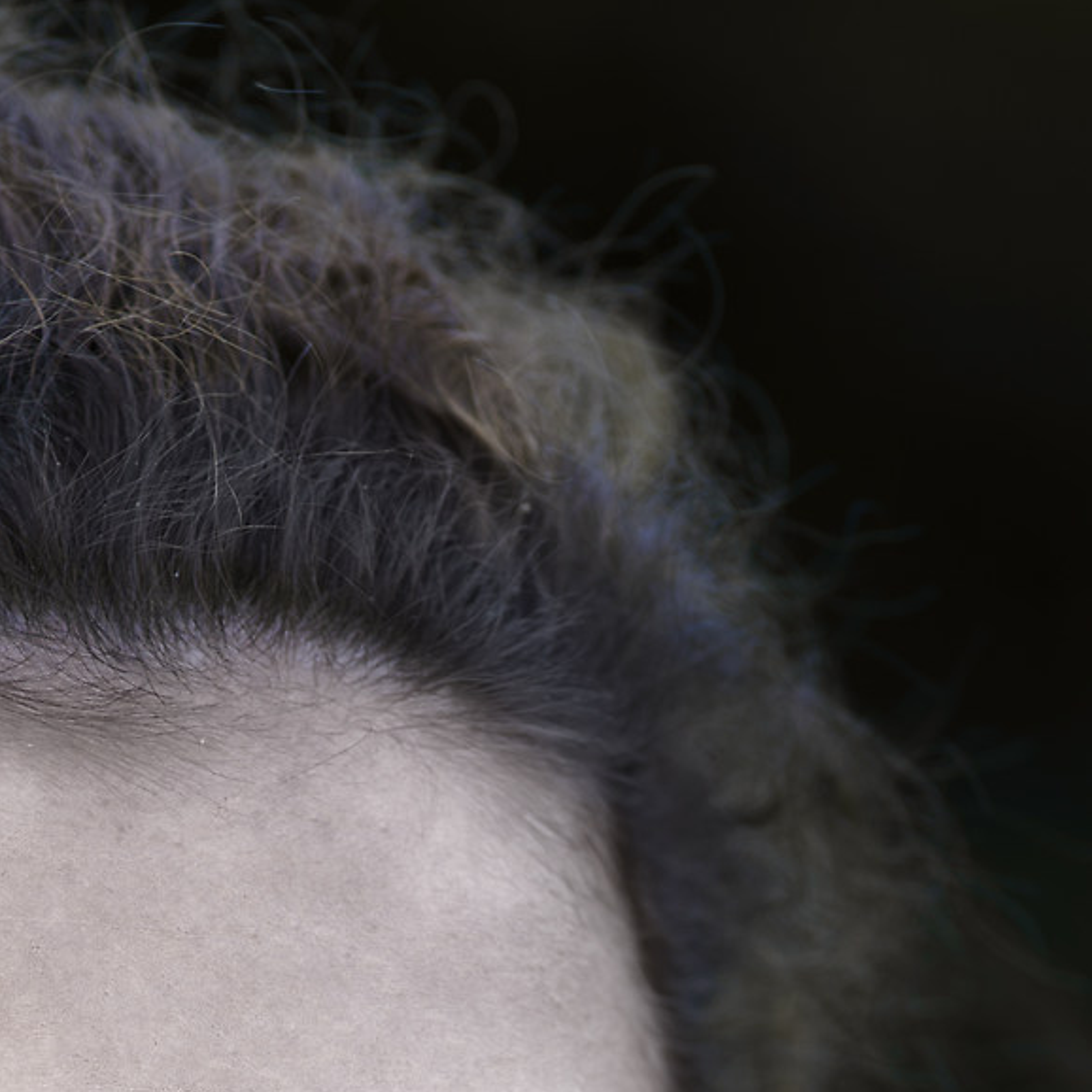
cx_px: 43
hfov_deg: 5.8
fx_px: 10707
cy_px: 2233
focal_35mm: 300
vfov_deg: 5.7
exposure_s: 1/125
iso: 100
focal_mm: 85
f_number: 4
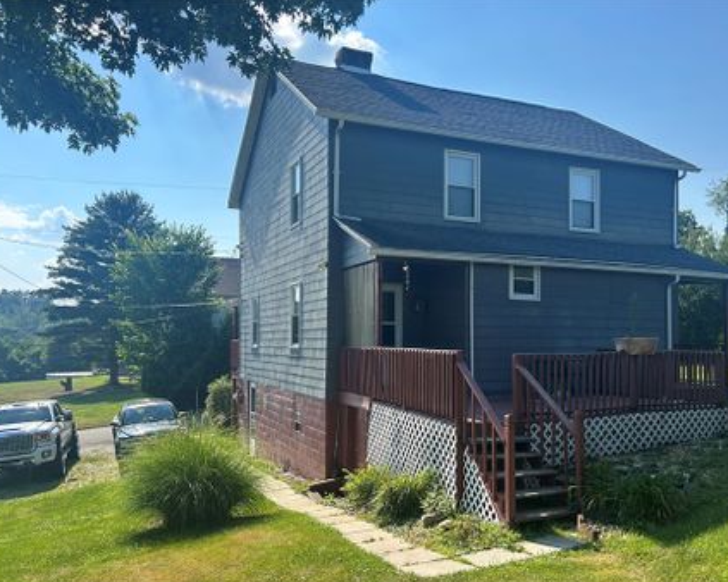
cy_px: 319
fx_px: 646
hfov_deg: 58.6
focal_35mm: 30
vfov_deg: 48.4
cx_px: 406
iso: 50
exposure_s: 1/2841
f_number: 1.5
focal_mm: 5.7
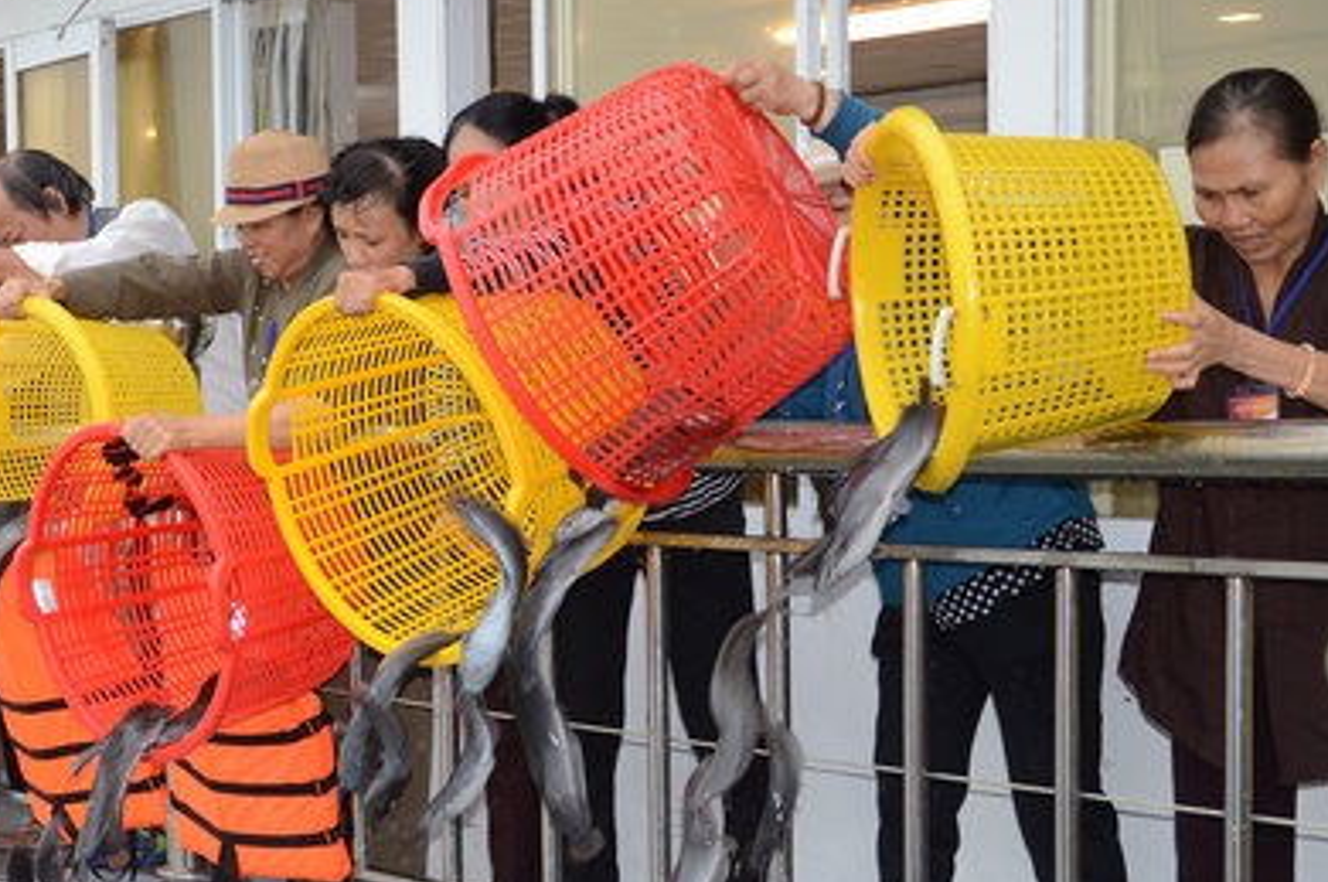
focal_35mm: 70
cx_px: 238
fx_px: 2579
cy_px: 570
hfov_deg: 28.2
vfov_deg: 19.4
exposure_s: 1/160
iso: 800
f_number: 4
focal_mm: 28
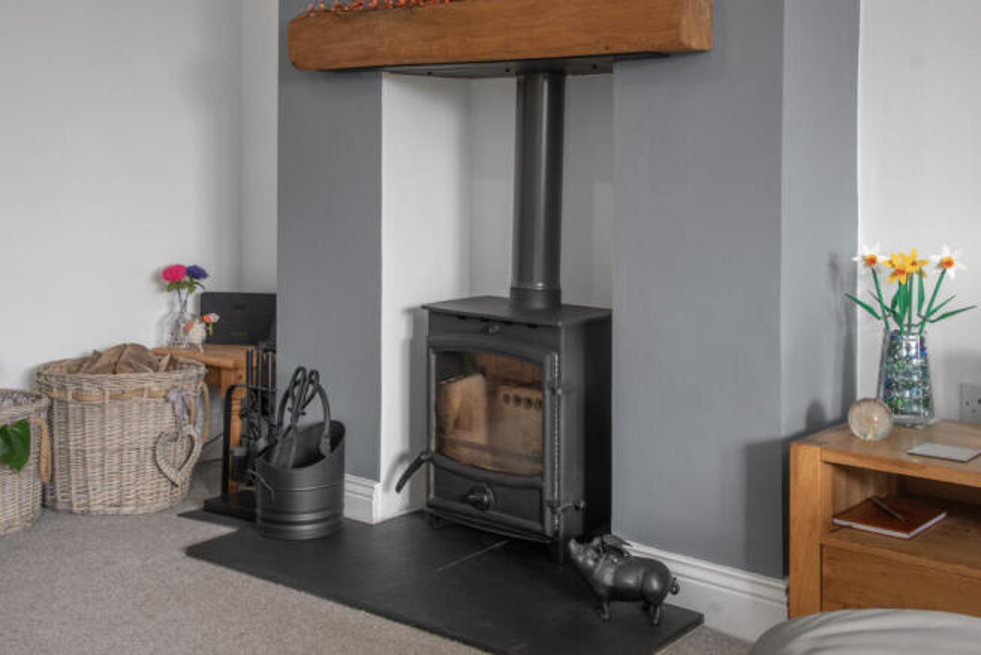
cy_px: 328
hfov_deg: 43.6
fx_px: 1226
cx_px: 490
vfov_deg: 29.9
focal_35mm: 45
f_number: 8
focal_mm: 30
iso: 200
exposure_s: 1/8
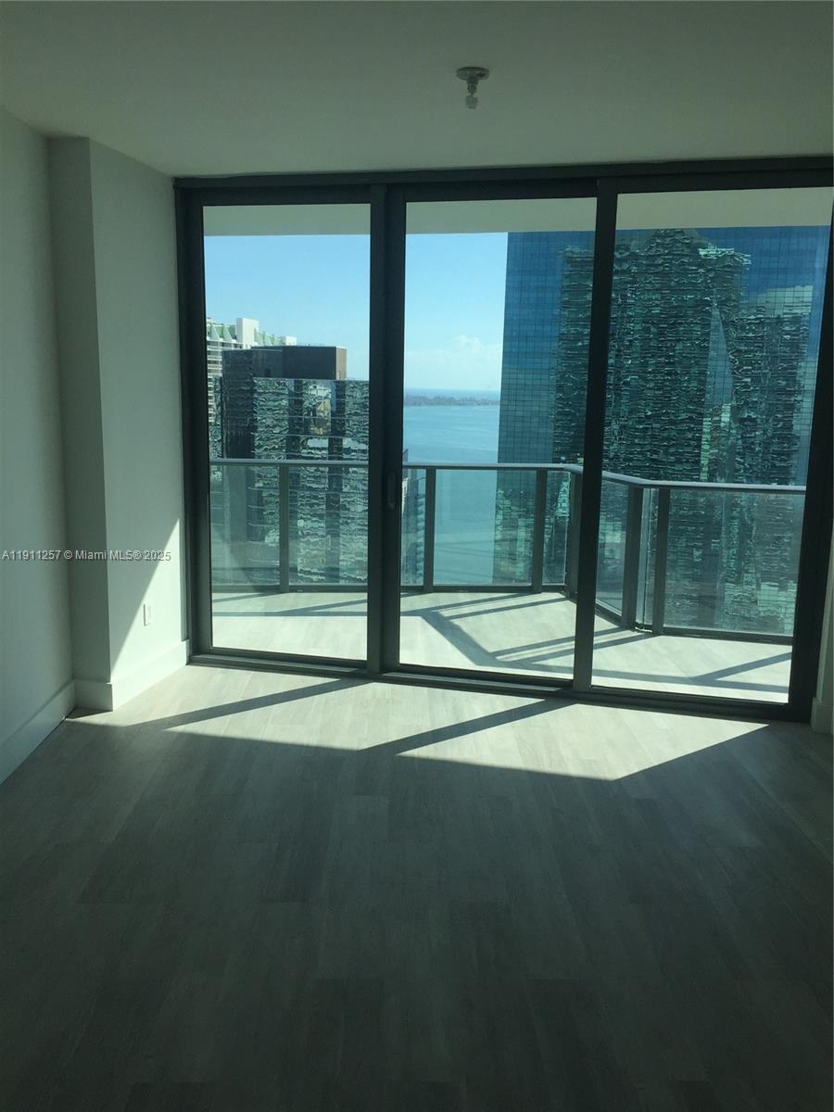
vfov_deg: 61.7
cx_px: 417
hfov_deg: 48.2
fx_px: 932
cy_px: 556
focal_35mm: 29
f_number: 2.2
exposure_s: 1/1980
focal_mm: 4.15
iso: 32
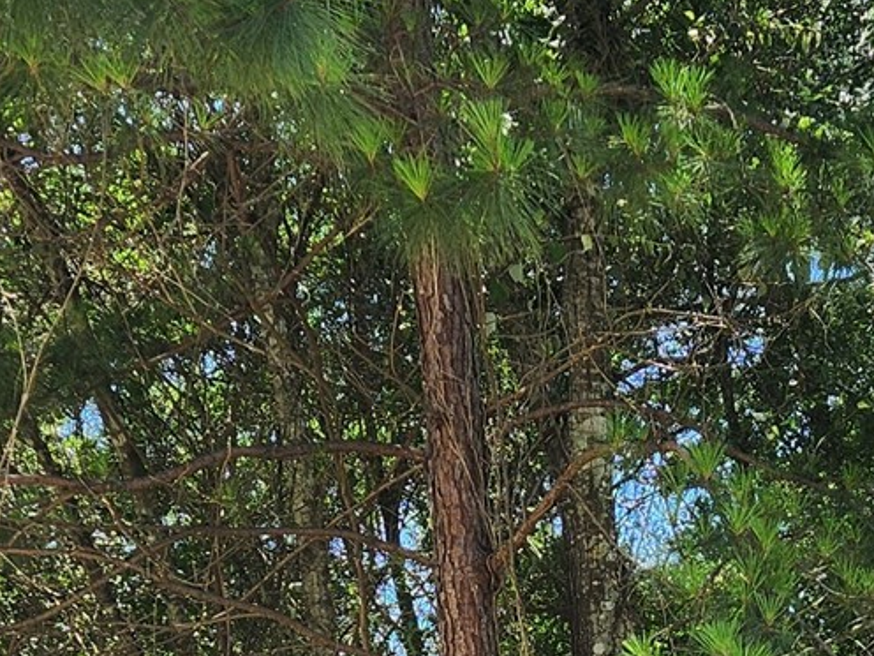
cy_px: 1224
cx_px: 747
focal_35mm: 95
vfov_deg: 13.7
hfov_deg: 20.3
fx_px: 2399
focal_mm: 5.4
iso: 20
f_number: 1.8
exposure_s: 1/722
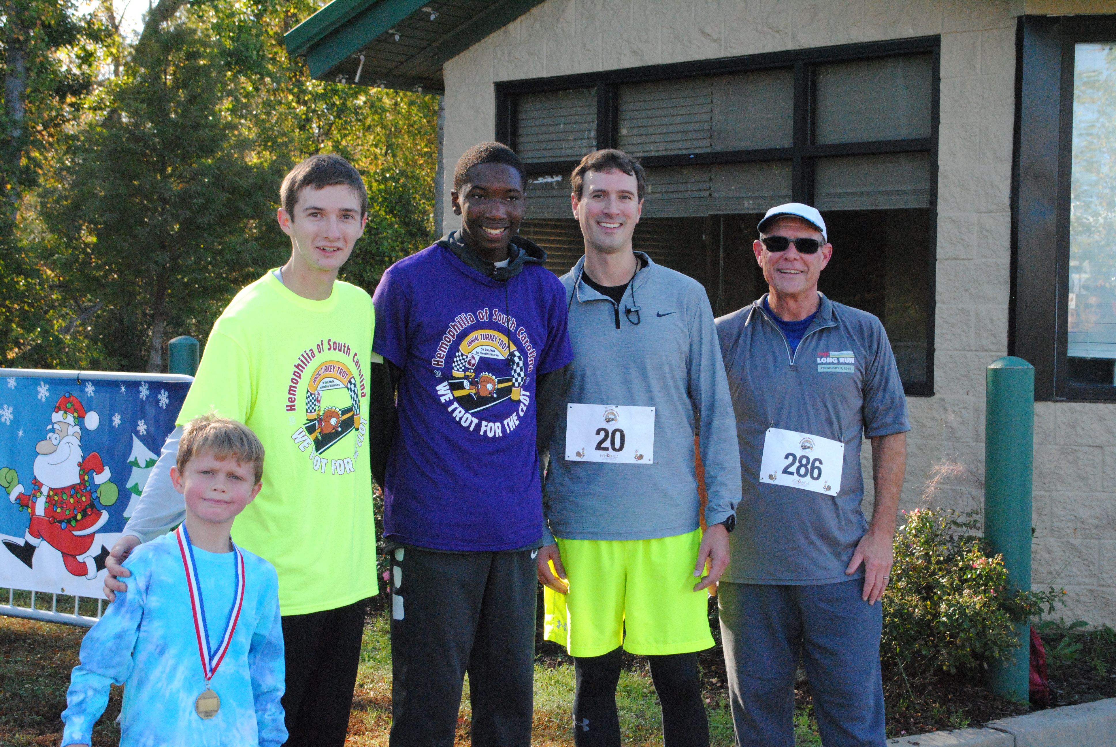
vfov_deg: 25.1
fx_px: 1676
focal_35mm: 54
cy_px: 374
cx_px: 558
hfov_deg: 36.8
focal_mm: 36
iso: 1600
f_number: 10
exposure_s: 1/400
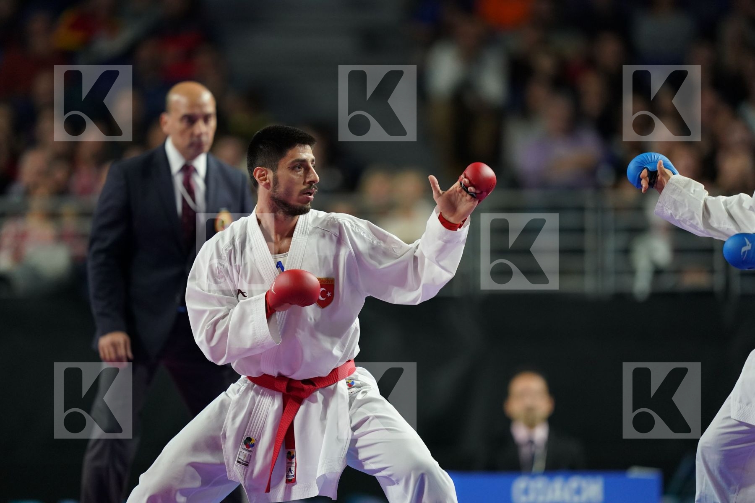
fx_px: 8388
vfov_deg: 3.4
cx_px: 378
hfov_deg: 5.2
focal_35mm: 400
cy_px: 252
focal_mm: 400
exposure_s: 1/1000
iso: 2500
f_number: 2.8
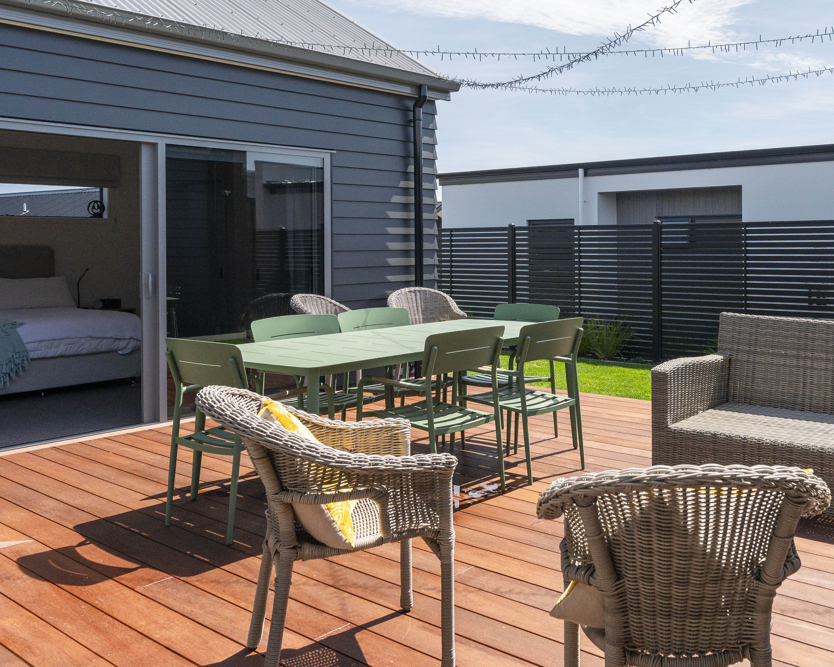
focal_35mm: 32
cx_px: 607
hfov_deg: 54.2
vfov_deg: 45.9
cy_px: 236
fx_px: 778
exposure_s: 1/2500
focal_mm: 18.3
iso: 640
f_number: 7.1
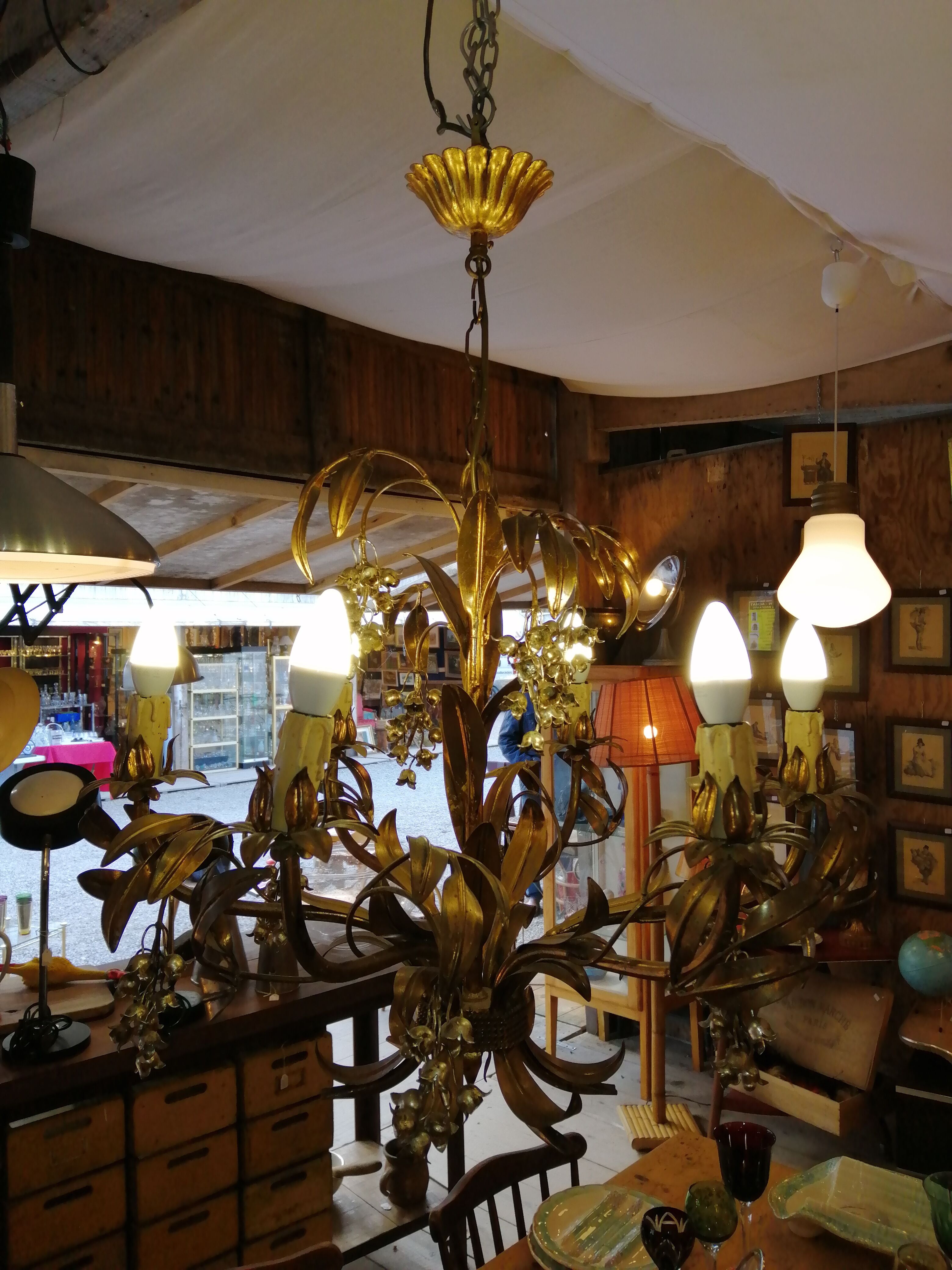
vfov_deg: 67.3
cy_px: 635
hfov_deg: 53.1
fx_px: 953
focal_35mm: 26
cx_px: 476
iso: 64
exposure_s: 1/120
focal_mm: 3.6
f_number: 1.8
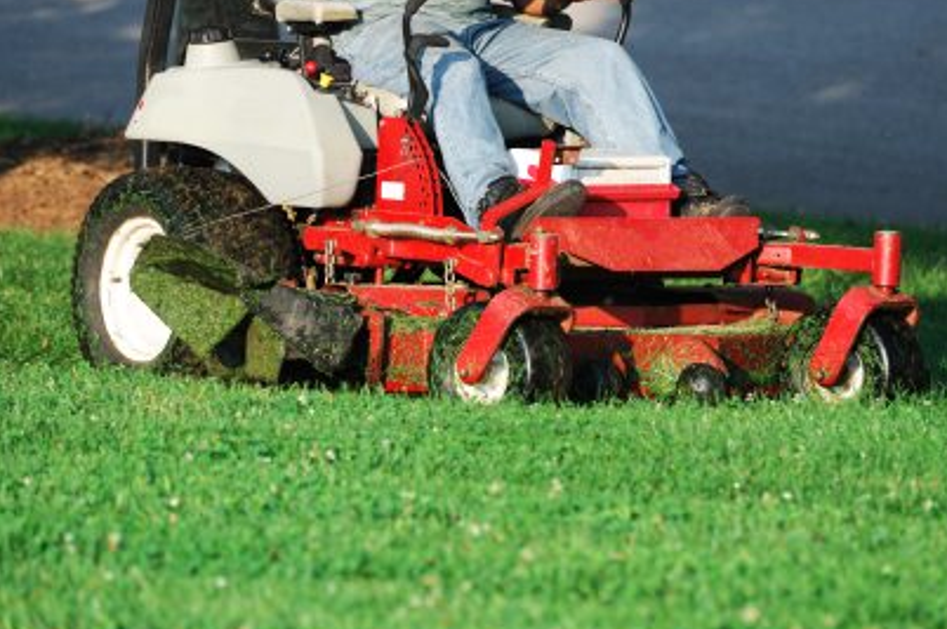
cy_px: 318
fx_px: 8329
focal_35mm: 317
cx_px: 496
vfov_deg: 4.3
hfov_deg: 6.5
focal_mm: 300
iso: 200
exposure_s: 1/250
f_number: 7.1
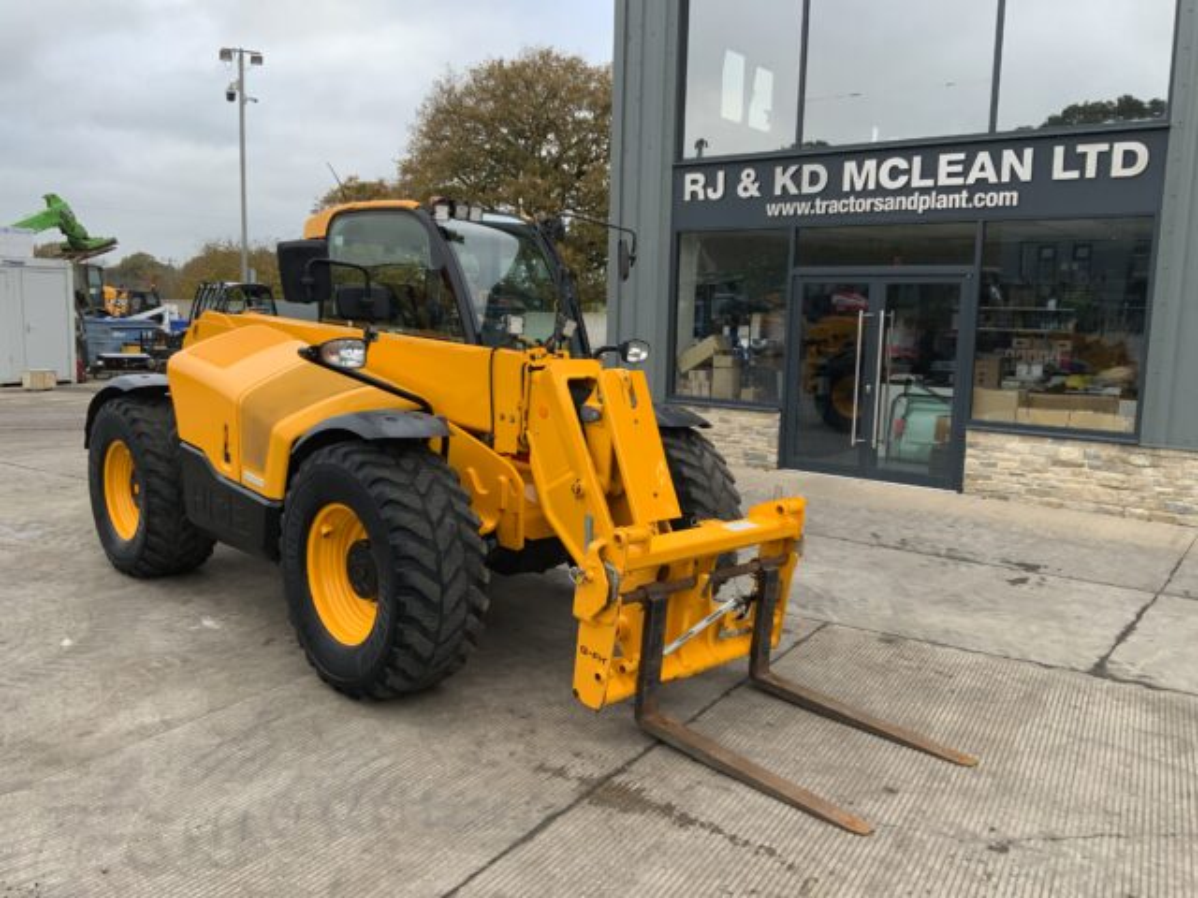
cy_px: 449
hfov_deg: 61.7
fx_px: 1004
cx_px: 599
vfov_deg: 48.2
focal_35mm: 29
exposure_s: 1/122
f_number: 1.8
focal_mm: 3
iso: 64
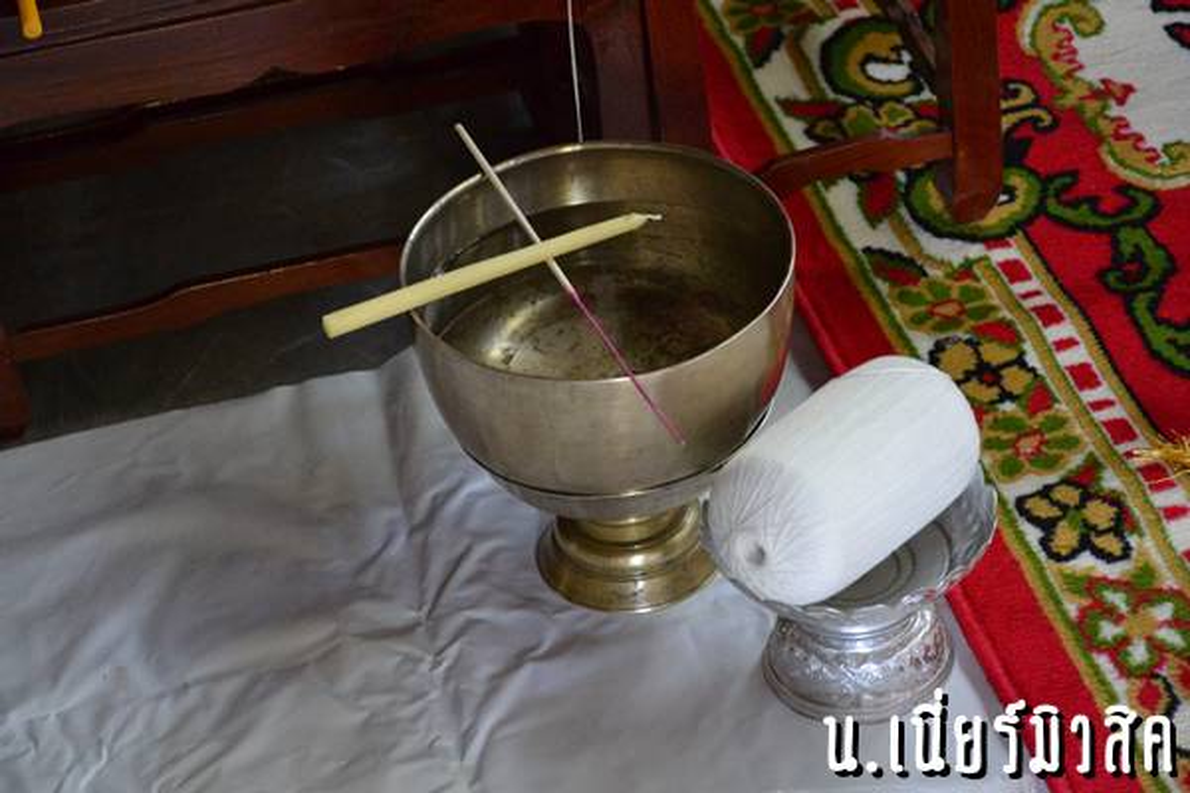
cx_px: 595
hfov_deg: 20.6
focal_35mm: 99
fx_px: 3272
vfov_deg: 13.8
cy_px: 396
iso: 3200
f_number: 5.3
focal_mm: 66
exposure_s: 1/30
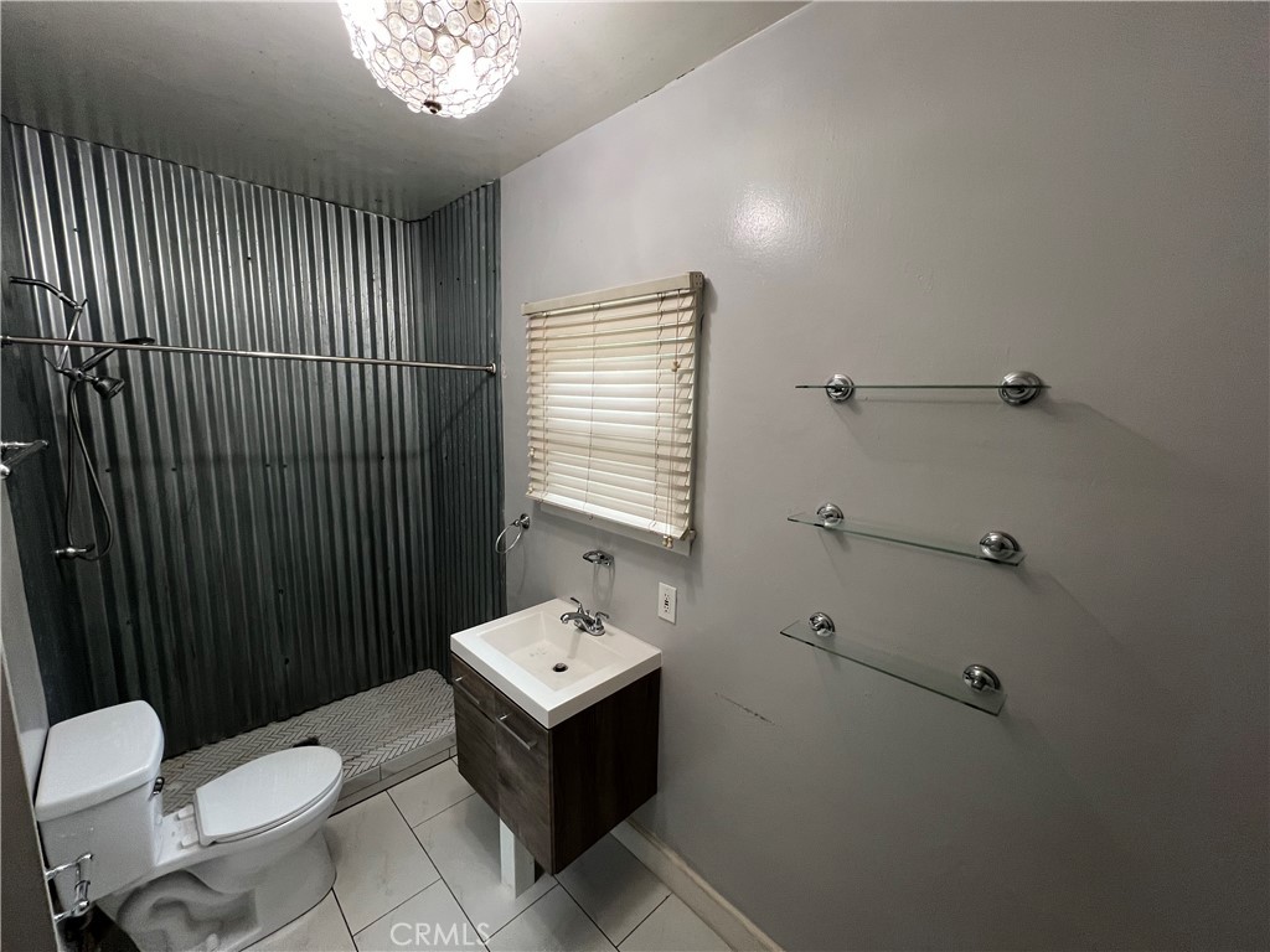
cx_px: 635
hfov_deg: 106.2
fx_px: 477
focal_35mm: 13
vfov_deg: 89.9
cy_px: 476
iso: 160
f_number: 1.8
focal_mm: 1.57
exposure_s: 1/60
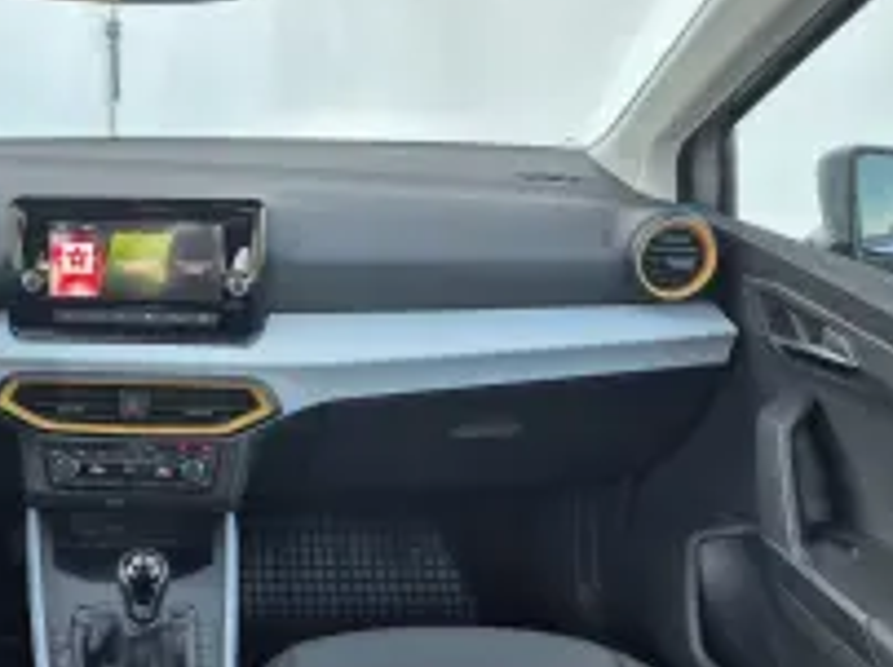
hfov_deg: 43.1
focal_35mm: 41
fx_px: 1056
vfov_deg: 35.1
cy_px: 331
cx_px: 141
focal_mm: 5.4
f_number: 1.8
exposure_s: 1/100
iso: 50
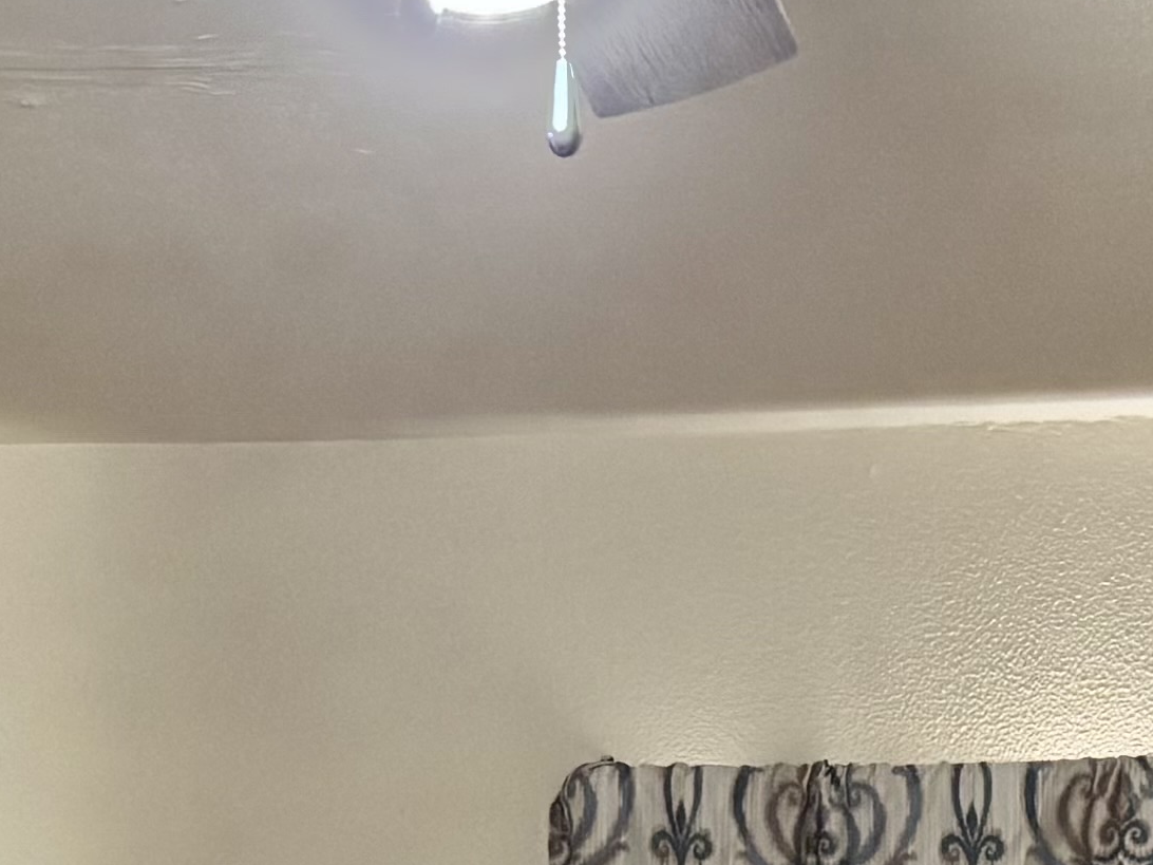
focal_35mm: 136
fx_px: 4530
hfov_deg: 14.4
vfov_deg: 10.3
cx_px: 950
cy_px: 1526
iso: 500
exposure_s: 1/60
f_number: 1.6
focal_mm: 5.96
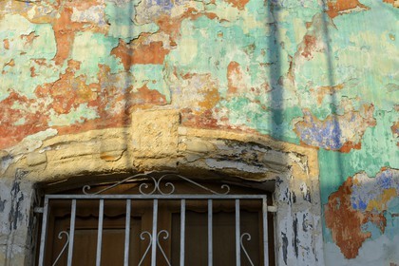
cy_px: 133
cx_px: 200
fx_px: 776
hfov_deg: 28.8
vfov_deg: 19.5
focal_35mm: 70
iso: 400
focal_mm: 70
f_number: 11
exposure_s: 1/320
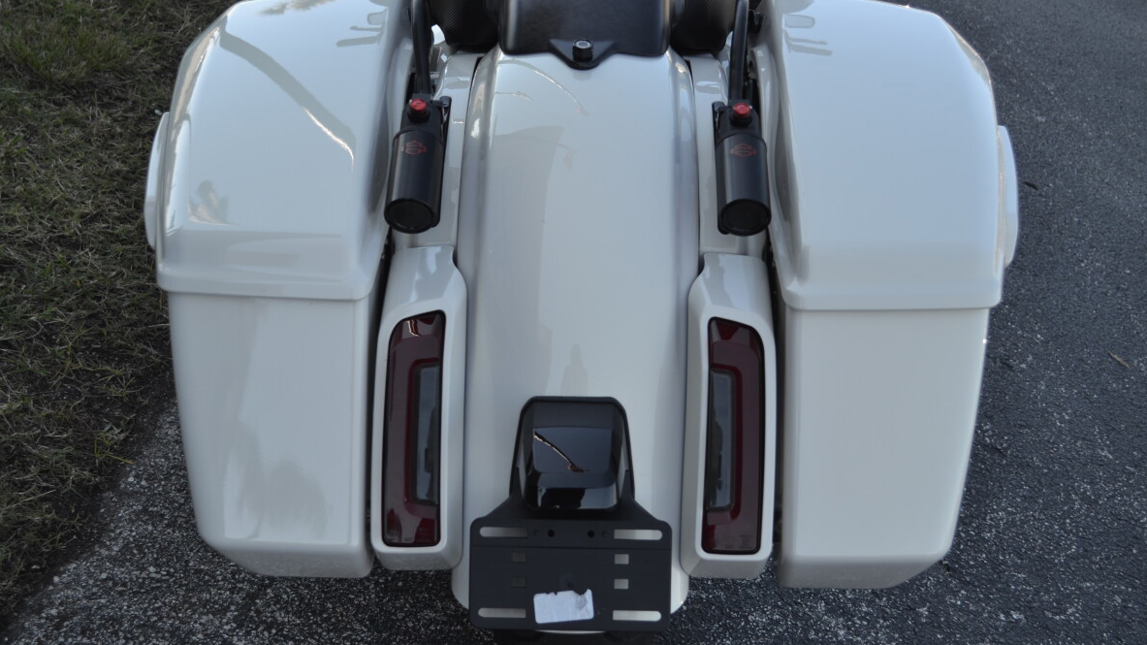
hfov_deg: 40.6
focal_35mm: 51
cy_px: 322
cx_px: 580
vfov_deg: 23.5
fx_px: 1551
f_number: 5.6
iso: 100
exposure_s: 1/125
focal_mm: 32
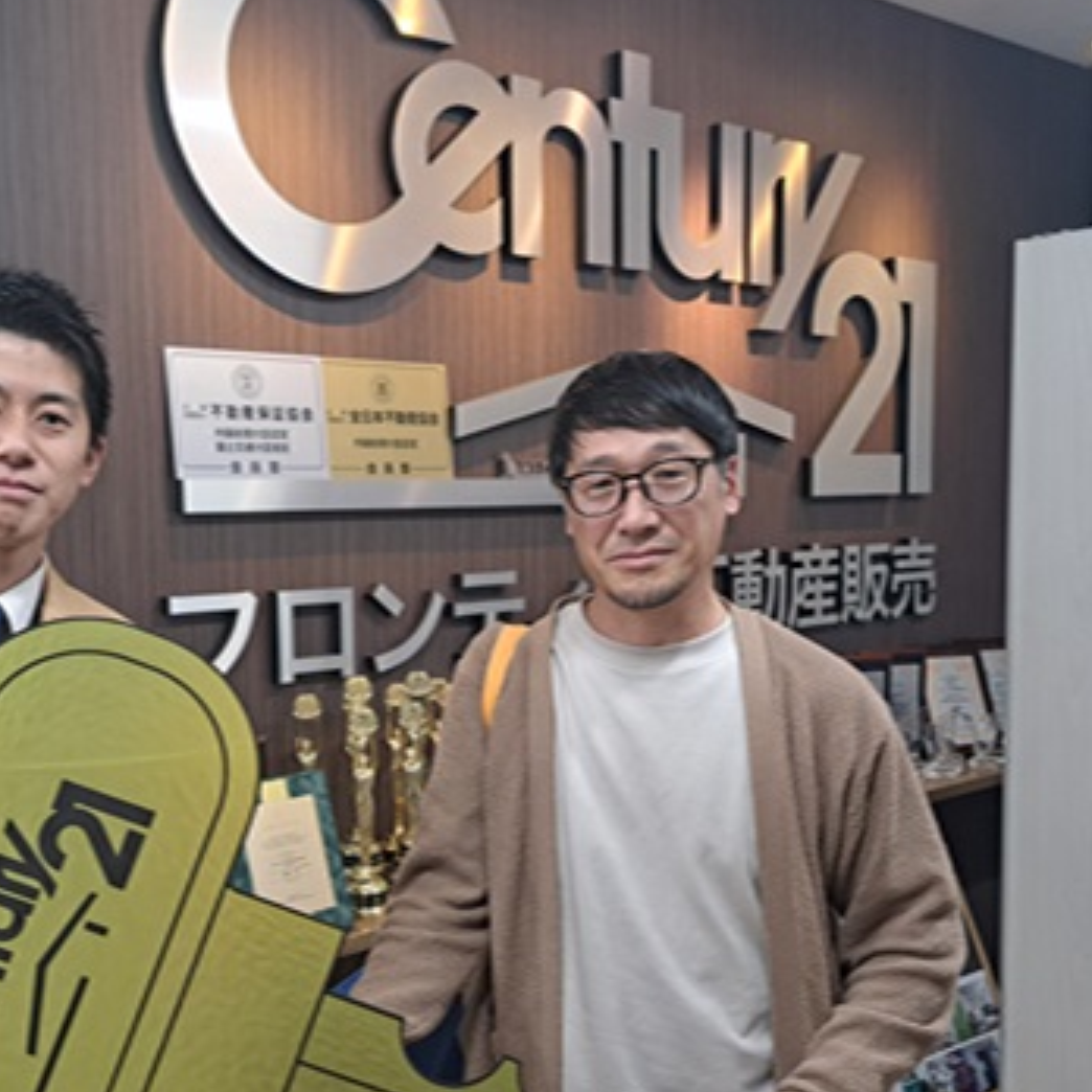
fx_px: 1392
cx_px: 446
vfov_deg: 42.6
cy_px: 653
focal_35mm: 39
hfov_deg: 42.7
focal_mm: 5.23
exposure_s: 1/50
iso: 200
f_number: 1.8
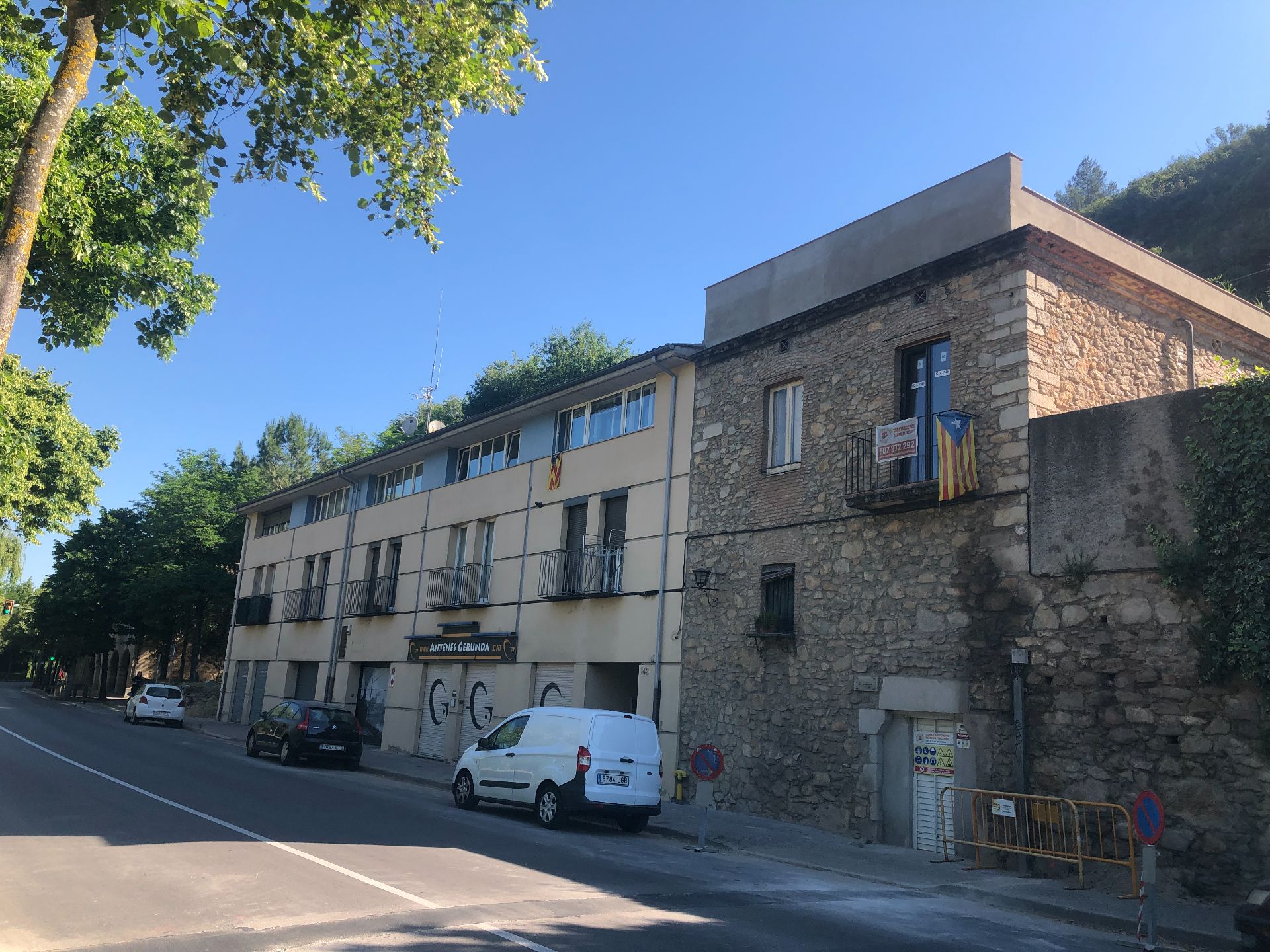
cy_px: 476
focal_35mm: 28
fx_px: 1027
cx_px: 635
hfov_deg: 63.4
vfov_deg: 49.7
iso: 20
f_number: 1.8
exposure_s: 1/889
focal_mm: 4
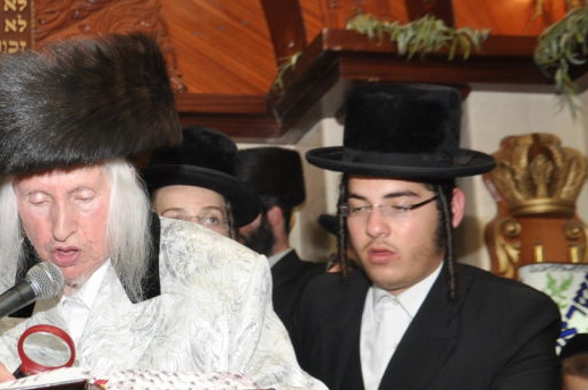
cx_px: 66
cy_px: 244
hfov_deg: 23.9
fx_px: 1354
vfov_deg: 16.4
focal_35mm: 83
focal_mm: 28
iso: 400
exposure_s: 1/80
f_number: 5.6
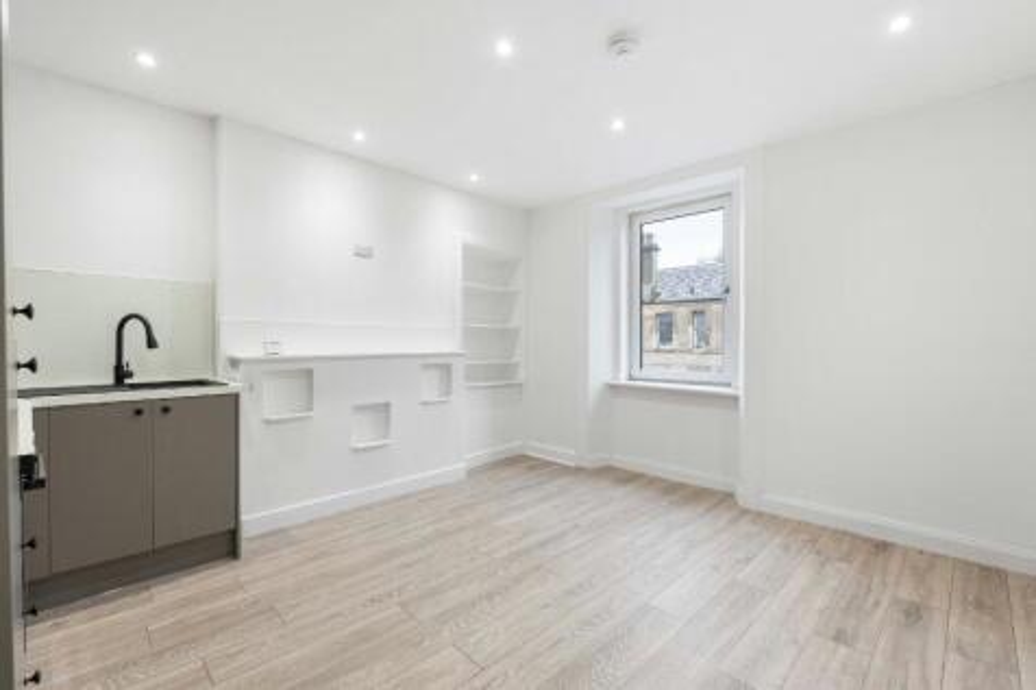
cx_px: 518
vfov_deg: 72.0
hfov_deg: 95.0
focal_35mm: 16
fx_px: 475
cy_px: 345
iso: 500
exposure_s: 1/13
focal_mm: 16.5
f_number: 7.1
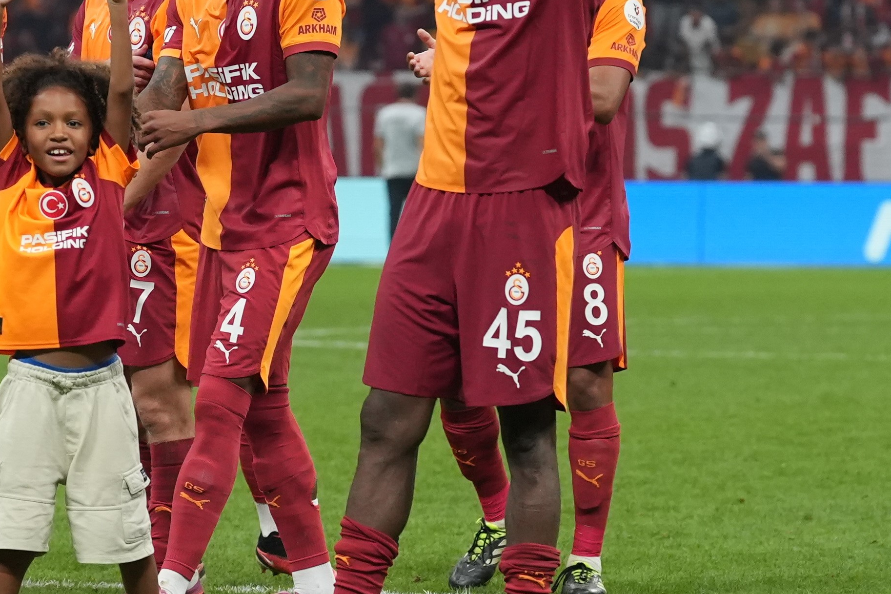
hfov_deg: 4.8
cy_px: 77
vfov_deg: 3.2
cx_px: 129
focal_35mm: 426
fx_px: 10542
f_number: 3.5
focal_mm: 111
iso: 2000
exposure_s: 1/1250
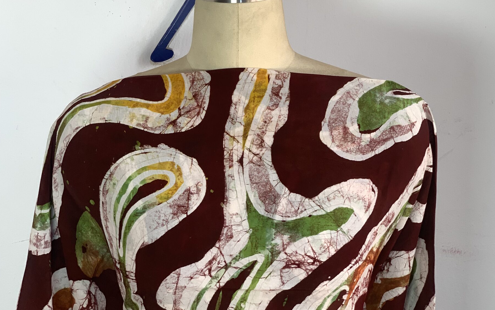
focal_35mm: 78
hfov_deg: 26.5
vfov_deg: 16.5
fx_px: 1052
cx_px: 251
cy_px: 38
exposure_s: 1/95
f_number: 2.4
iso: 50
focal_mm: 6
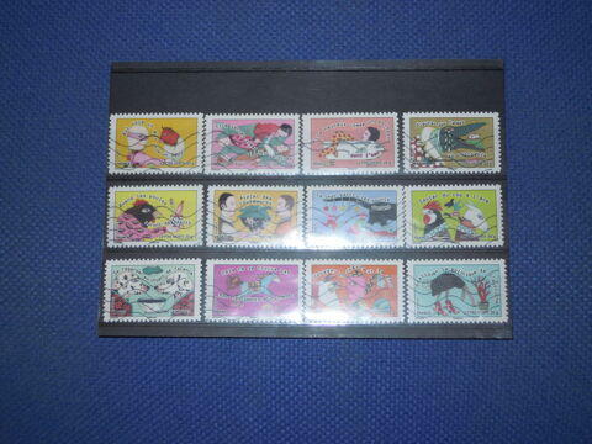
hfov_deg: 35.5
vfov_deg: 27.0
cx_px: 296
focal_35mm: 54
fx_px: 924
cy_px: 222
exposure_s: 1/40
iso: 100
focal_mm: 9.6
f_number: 3.7
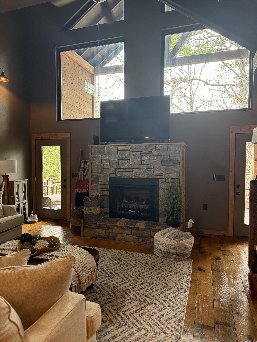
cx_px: 128
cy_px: 171
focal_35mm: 24
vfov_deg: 71.6
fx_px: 238
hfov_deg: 56.8
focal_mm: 6.76
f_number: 1.78
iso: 200
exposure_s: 1/76
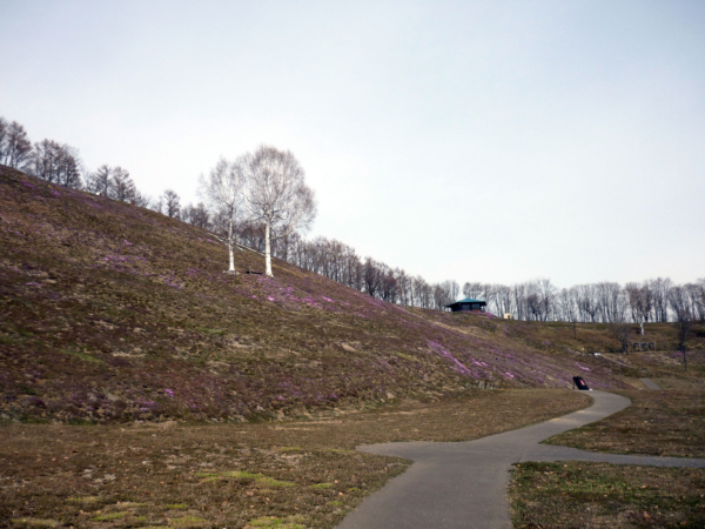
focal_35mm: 33
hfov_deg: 55.4
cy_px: 264
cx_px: 352
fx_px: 672
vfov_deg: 42.9
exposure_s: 1/250
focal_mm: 5.5
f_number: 8
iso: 100
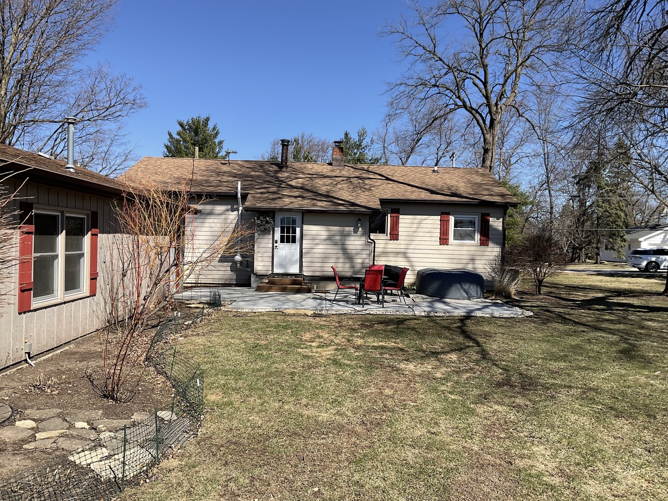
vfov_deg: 48.2
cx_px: 334
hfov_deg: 61.7
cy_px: 250
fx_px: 560
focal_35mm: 29
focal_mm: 3
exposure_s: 1/1984
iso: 16
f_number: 1.8
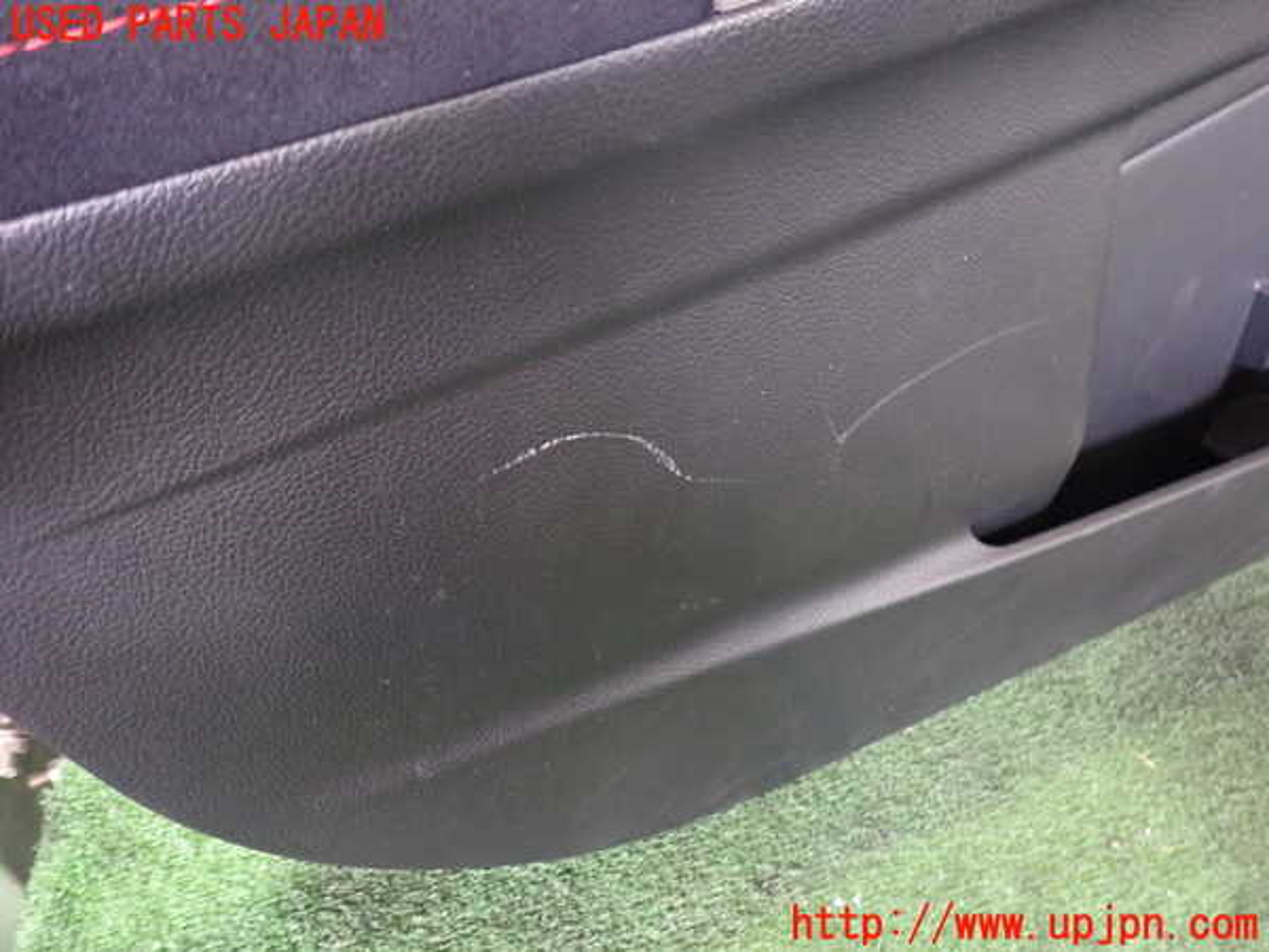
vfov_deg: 54.9
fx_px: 916
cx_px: 634
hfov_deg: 69.4
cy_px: 476
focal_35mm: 25
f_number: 2
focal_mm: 4.5
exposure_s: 1/25
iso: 800
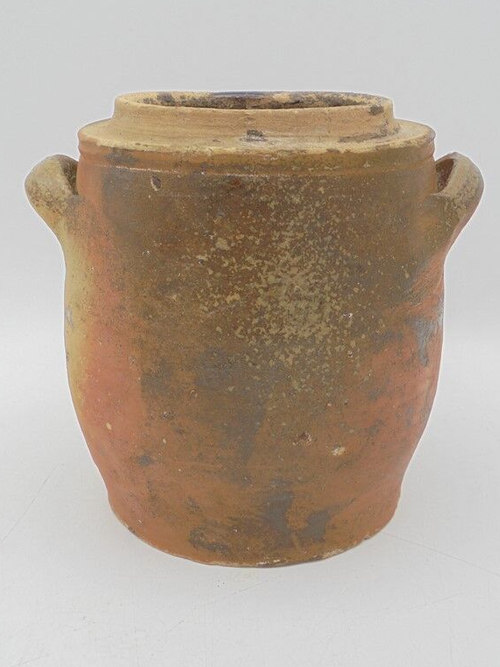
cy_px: 303
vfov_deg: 42.0
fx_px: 867
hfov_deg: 32.2
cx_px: 257
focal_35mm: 45
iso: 100
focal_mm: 6.9
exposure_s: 1/30
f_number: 4.2
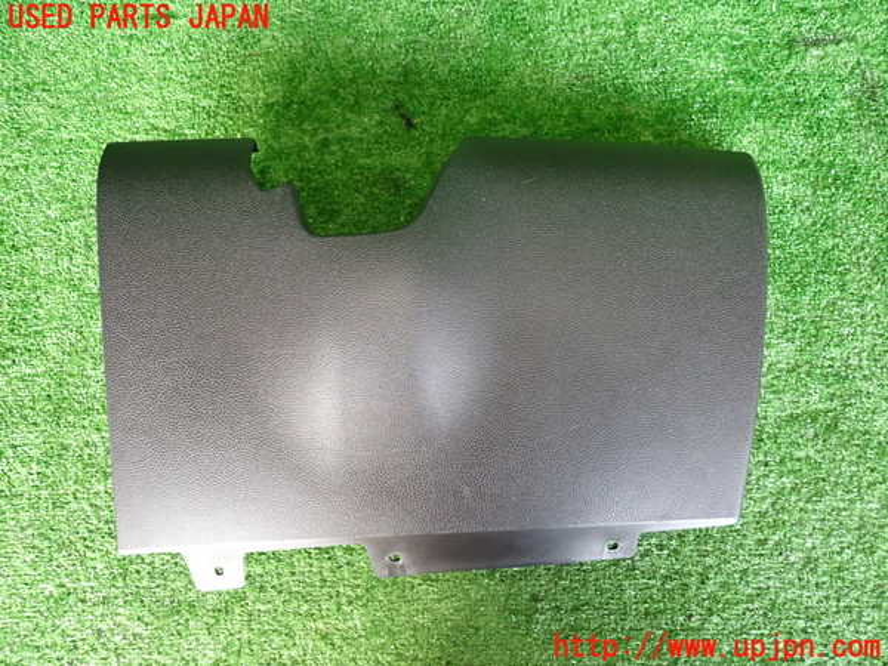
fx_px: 641
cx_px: 444
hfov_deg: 69.4
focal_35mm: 25
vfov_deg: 54.9
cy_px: 333
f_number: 2
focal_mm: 4.5
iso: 640
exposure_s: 1/80
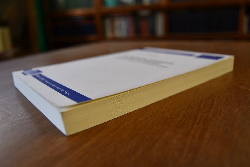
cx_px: 125
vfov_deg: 40.0
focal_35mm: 33
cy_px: 84
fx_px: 229
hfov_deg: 57.2
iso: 800
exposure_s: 1/250
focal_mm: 22
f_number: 3.5
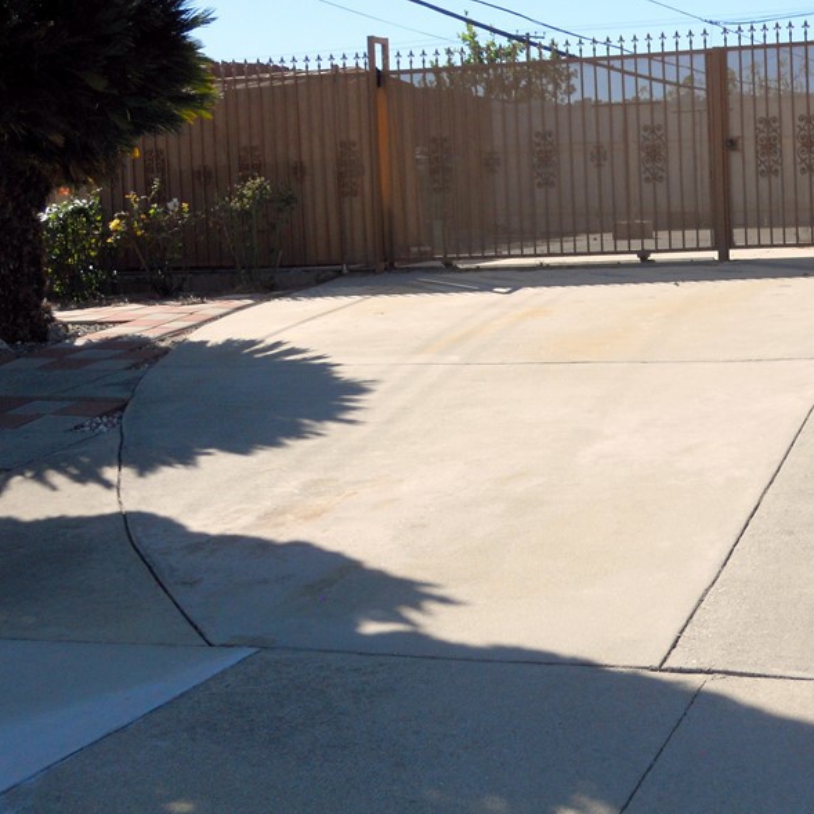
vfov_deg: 27.2
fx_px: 1676
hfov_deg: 27.0
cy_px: 308
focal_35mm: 63
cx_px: 590
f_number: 6.4
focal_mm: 7.3
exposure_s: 1/320
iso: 80
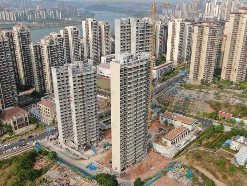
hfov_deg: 53.9
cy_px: 91
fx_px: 243
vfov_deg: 41.8
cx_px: 127
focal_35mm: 34
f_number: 3.2
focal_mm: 5.69
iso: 100
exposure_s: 1/800
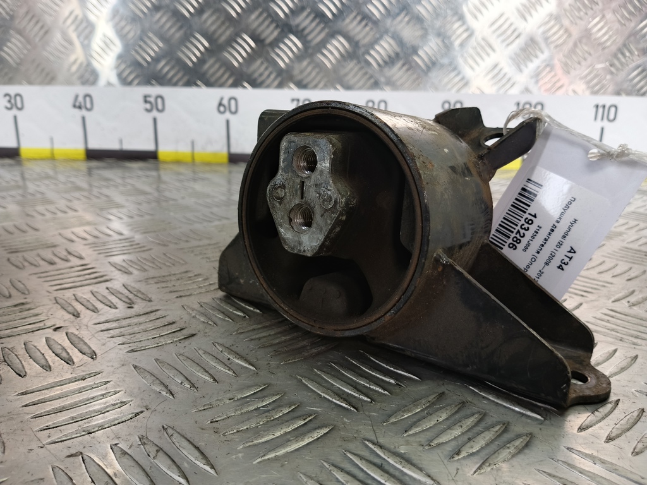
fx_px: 430
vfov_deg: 58.9
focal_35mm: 23
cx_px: 324
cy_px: 242
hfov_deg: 73.9
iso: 135
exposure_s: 1/50
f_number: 1.6
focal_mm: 4.11
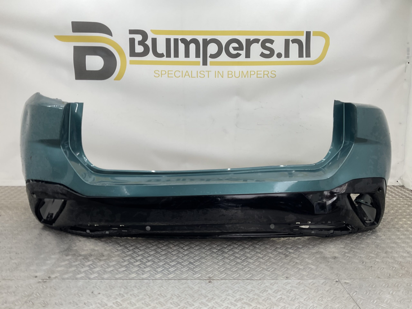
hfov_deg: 61.7
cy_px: 154
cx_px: 206
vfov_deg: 48.2
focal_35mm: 29
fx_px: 345
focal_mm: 3
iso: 25
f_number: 1.8
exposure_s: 1/120
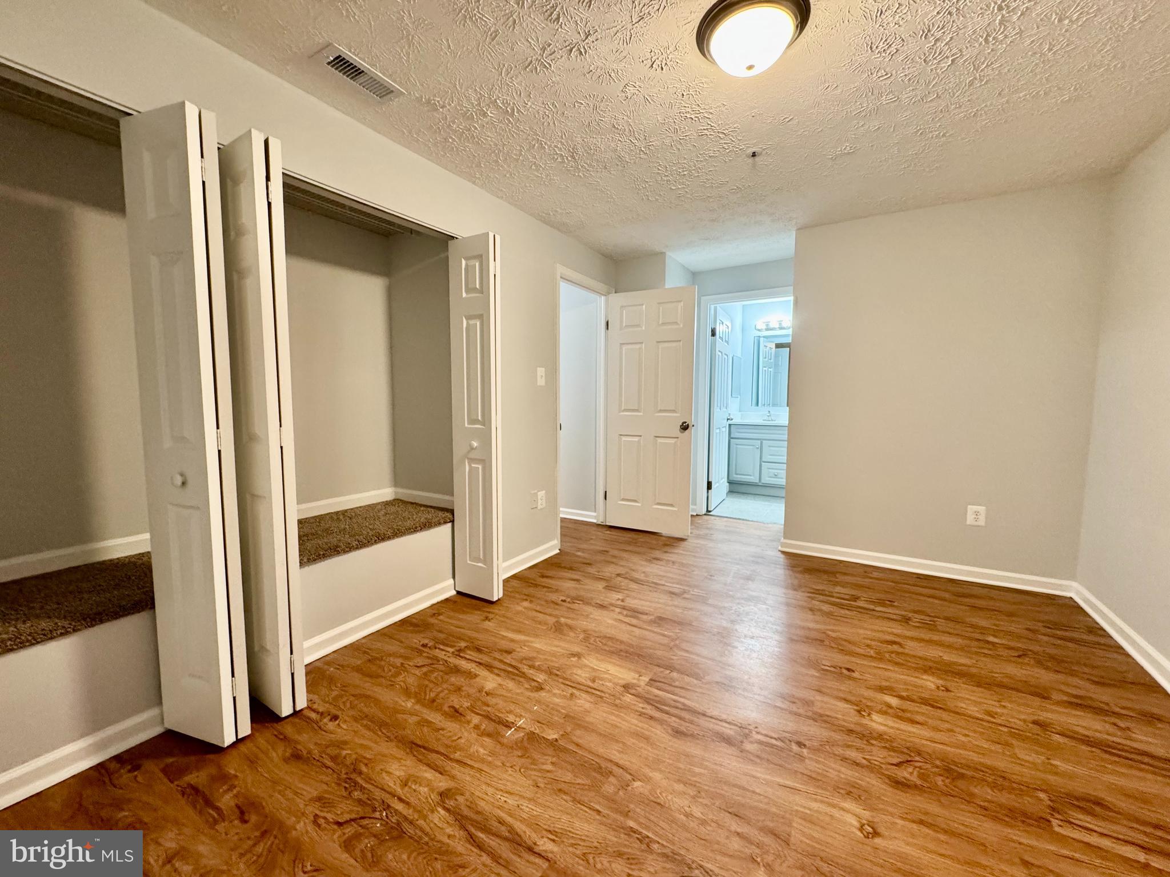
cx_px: 585
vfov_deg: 85.7
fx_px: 473
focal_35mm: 14
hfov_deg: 102.1
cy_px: 438
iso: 320
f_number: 2.2
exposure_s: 1/60
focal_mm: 2.22
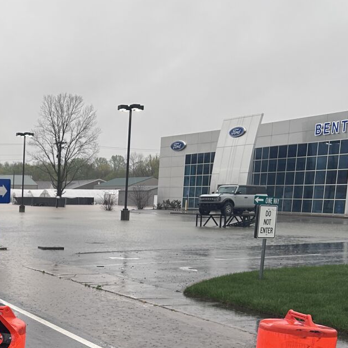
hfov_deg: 25.9
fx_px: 694
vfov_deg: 27.2
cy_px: 309
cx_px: -42
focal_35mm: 61
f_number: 1.5
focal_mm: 5.7
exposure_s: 1/121
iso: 64
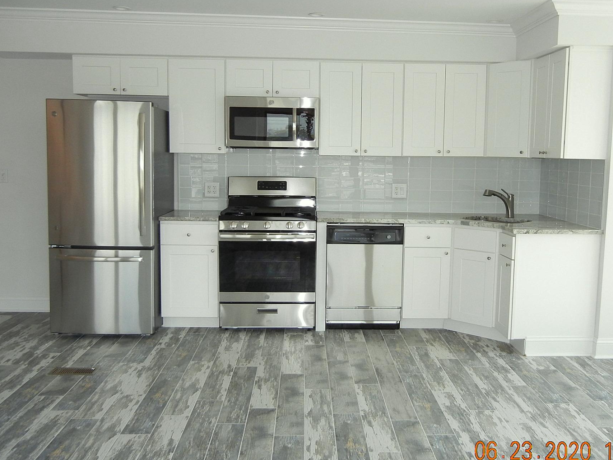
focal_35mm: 36
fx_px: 637
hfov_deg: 51.3
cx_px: 332
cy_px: 227
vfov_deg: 39.7
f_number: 3.5
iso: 160
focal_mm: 5.4
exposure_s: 1/183
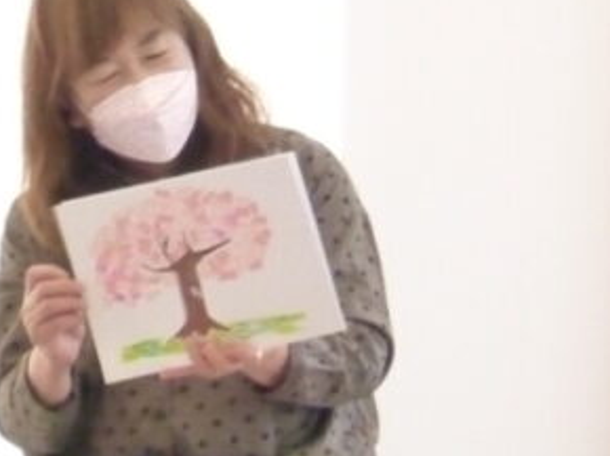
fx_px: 5687
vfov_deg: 4.6
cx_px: 242
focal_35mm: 323
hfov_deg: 6.1
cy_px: 210
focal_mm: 21.5
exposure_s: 1/60
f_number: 5.9
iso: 1600
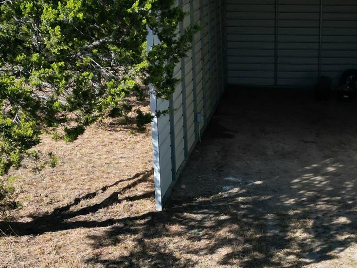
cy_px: 195
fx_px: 691
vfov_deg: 21.8
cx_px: 276
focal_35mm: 67
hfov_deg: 28.5
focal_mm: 6.72
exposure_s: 1/3000
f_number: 1.7
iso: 130
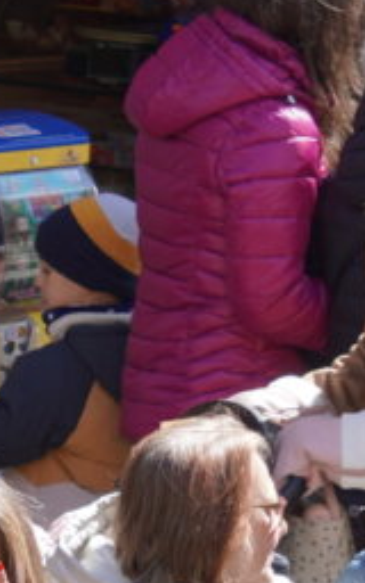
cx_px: -68
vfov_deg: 4.9
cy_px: 939
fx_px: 6693
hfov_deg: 3.1
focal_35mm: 421
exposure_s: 1/250
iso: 100
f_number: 4.5
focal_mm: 55
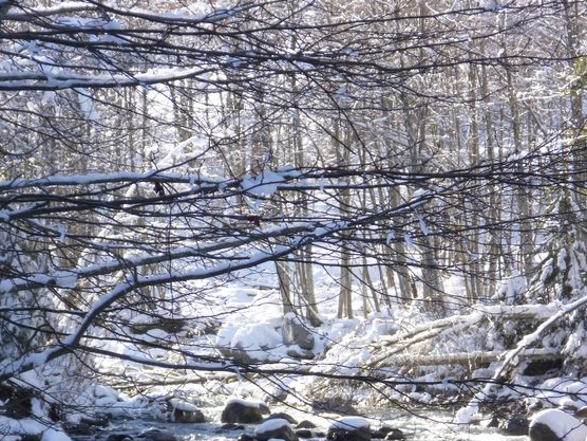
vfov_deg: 8.4
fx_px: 3001
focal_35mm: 177
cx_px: 205
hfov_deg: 11.2
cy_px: 307
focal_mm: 22
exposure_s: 1/100
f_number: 6.4
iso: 125
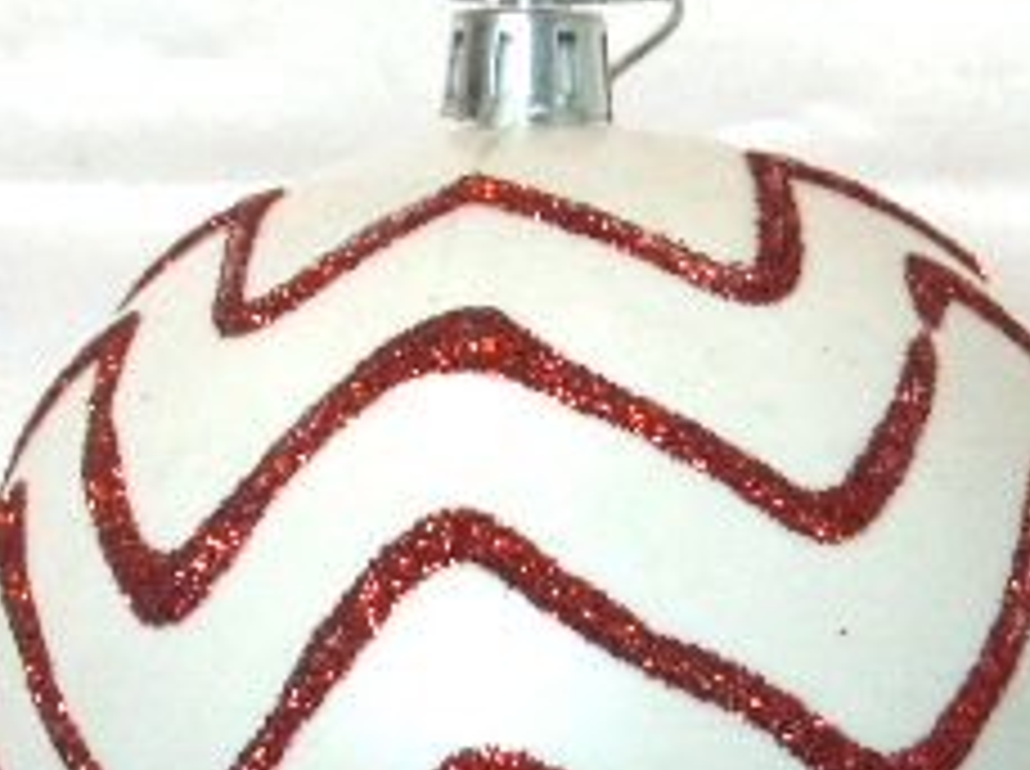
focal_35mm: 140
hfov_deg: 14.1
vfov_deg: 10.5
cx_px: 571
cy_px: 599
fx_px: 4159
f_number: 3.8
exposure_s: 1/45
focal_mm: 8.8
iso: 132
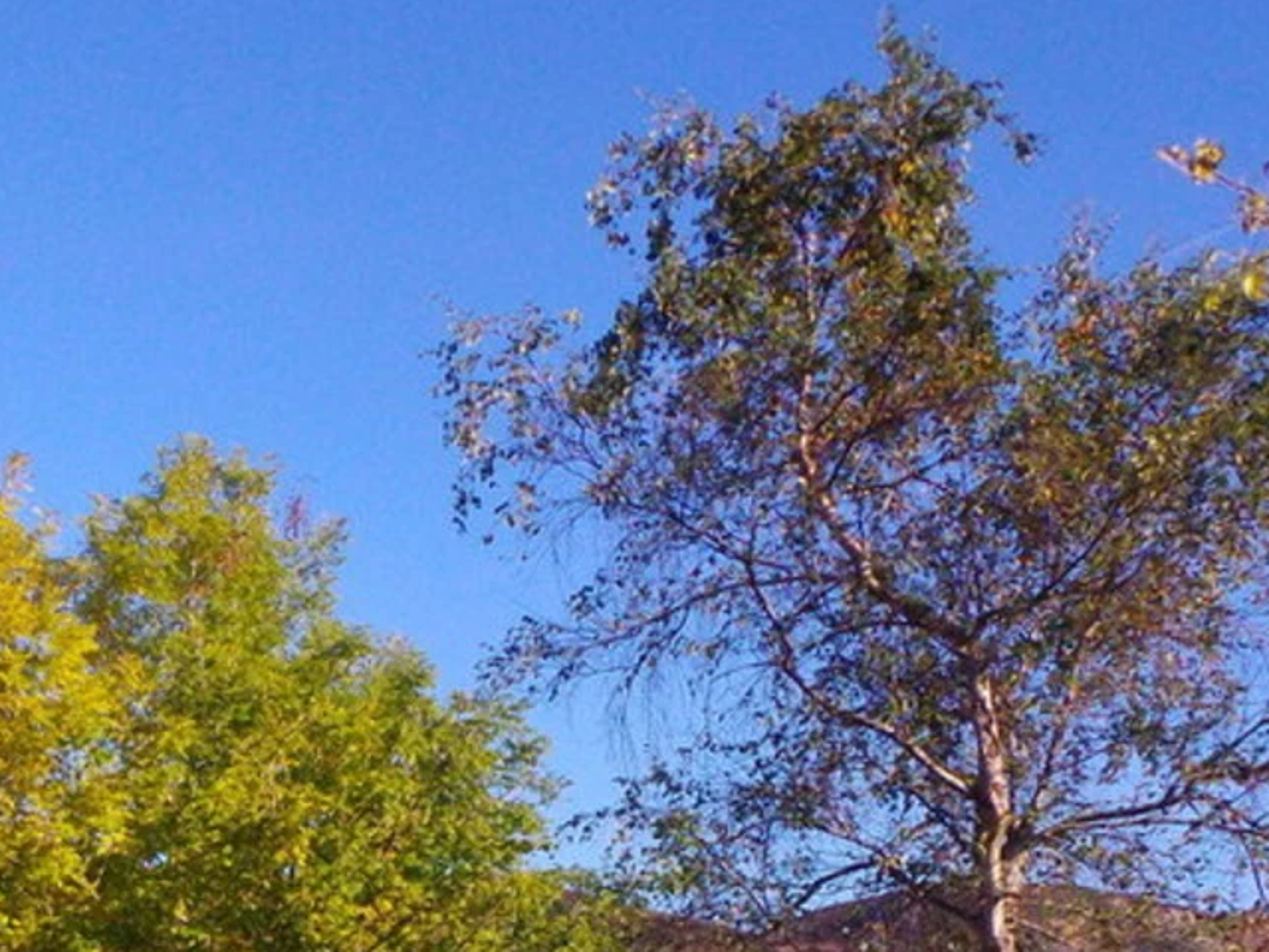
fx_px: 2310
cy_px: 1017
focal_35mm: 63
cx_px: 276
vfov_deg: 22.1
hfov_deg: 30.1
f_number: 3.1
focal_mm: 5
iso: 200
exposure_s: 1/1250
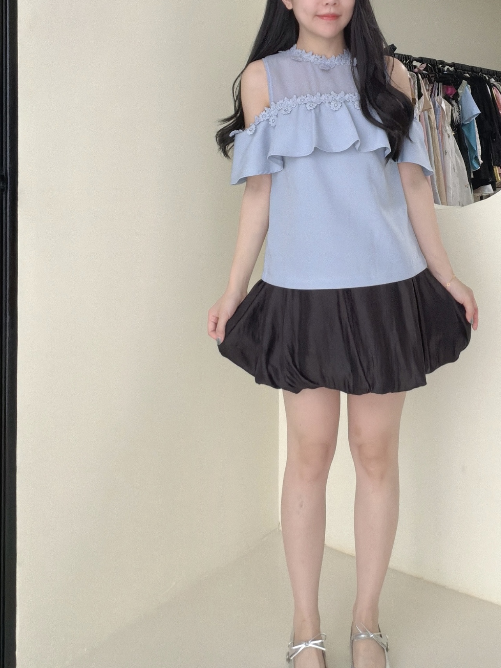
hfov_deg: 48.9
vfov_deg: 63.3
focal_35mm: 28
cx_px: 334
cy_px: 302
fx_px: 540
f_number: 1.9
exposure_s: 1/60
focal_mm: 2.71
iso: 100
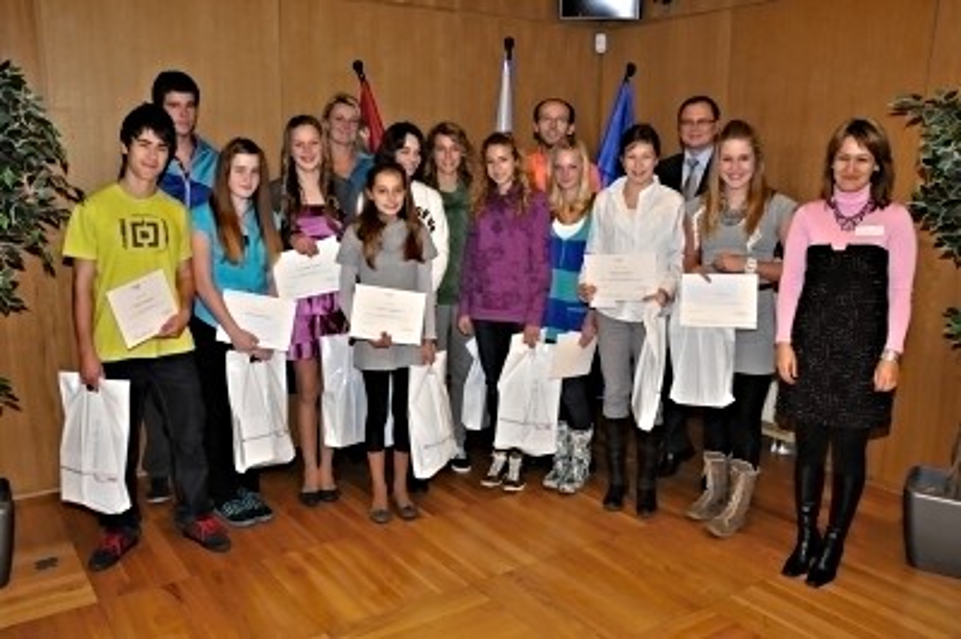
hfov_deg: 62.0
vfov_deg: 43.5
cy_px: 320
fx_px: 800
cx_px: 480
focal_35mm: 30
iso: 1250
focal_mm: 20
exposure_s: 1/60
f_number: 8
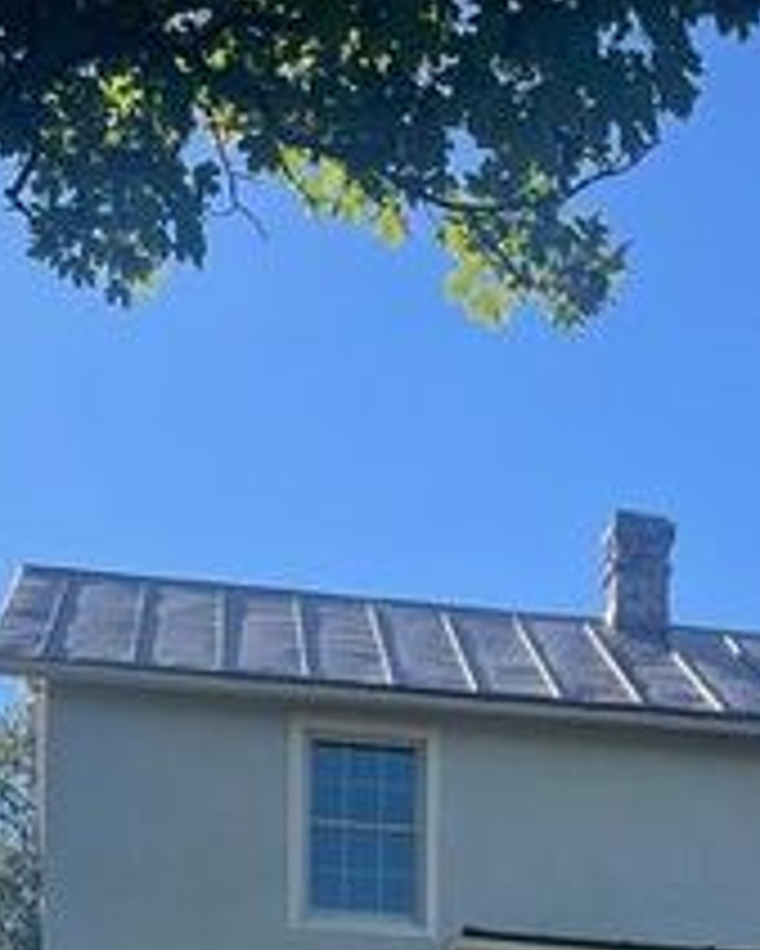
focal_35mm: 77
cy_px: 1411
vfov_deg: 21.1
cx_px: 652
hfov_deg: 19.6
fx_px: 2163
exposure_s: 1/1912
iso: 32
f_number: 1.6
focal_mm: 5.1
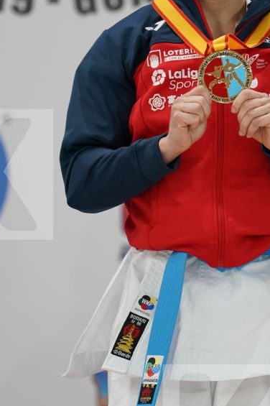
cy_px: 175
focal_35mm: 425
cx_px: 230
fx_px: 4787
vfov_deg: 4.9
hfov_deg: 3.2
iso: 800
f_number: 2.8
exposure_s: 1/250
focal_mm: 200
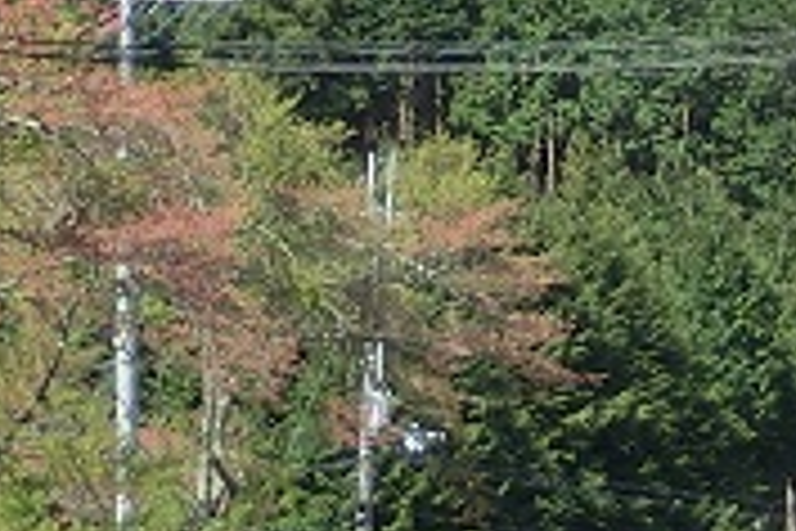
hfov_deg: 4.7
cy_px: -322
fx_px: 9684
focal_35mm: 438
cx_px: 522
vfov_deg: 3.1
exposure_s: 1/500
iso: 100
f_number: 4.9
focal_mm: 13.48
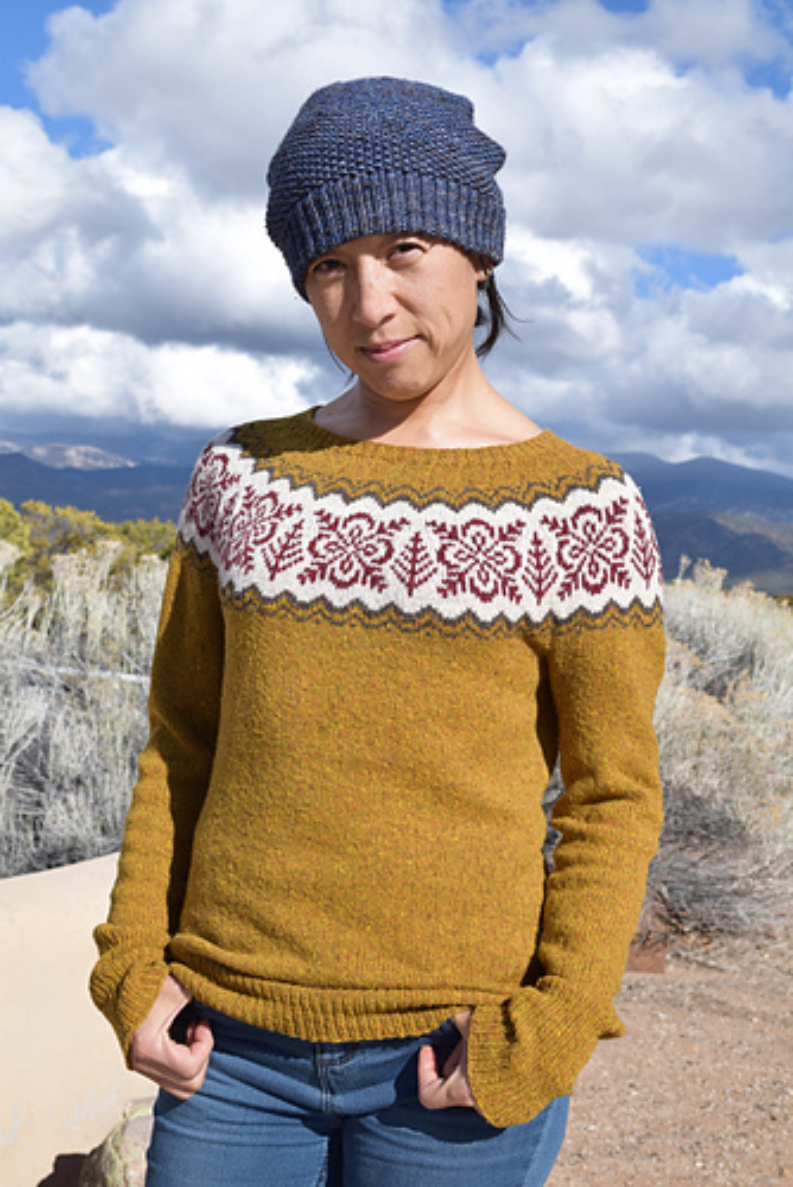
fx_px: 1683
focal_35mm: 51
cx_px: 396
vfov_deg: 38.9
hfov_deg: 26.5
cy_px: 594
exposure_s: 1/400
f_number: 10
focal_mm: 34
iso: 200
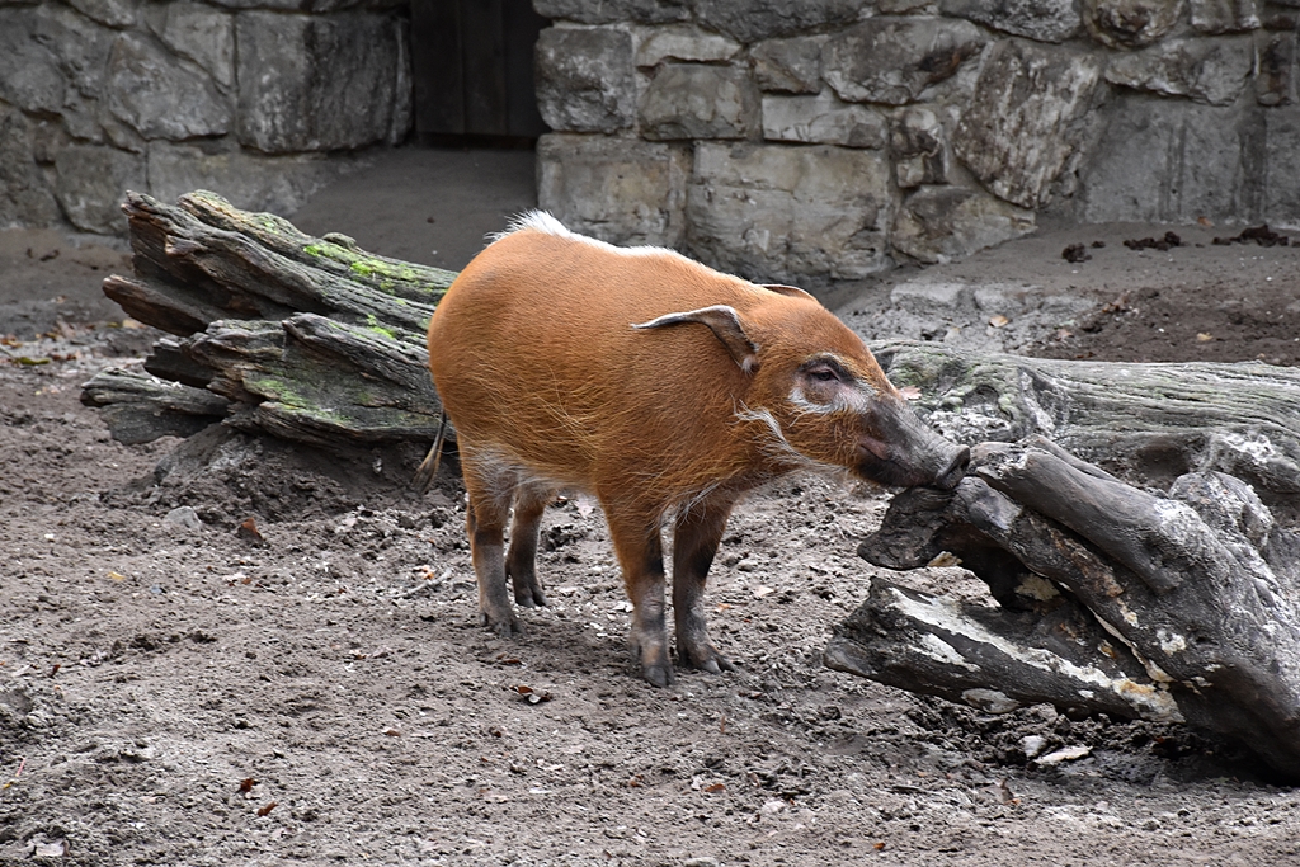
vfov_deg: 8.7
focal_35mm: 158
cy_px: 434
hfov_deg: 13.0
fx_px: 5688
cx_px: 650
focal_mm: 105
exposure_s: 1/125
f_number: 9
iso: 1250
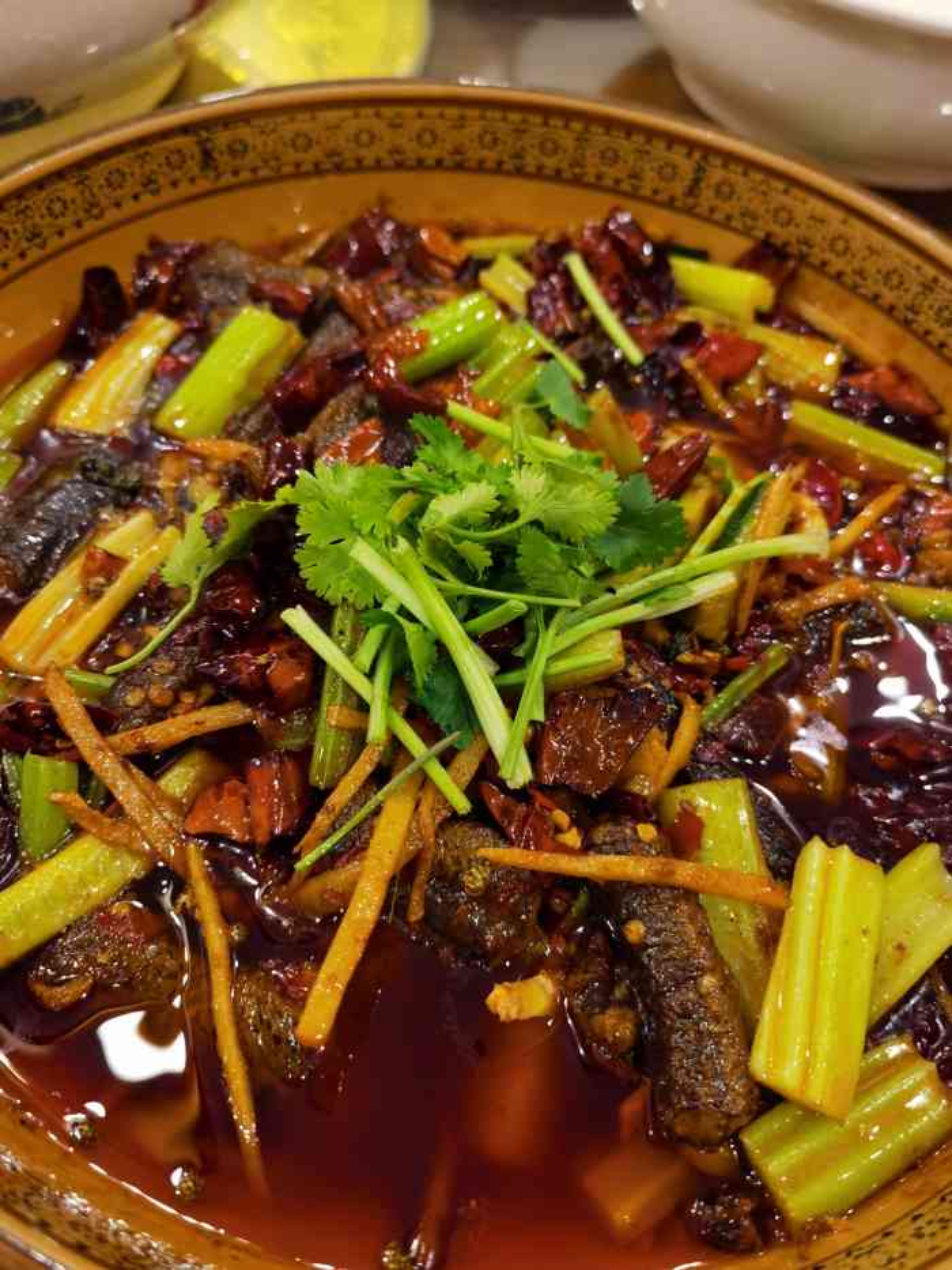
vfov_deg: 65.3
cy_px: 635
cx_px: 476
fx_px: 990
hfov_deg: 51.4
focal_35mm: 27
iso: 320
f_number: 1.9
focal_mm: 6.71
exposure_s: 1/50
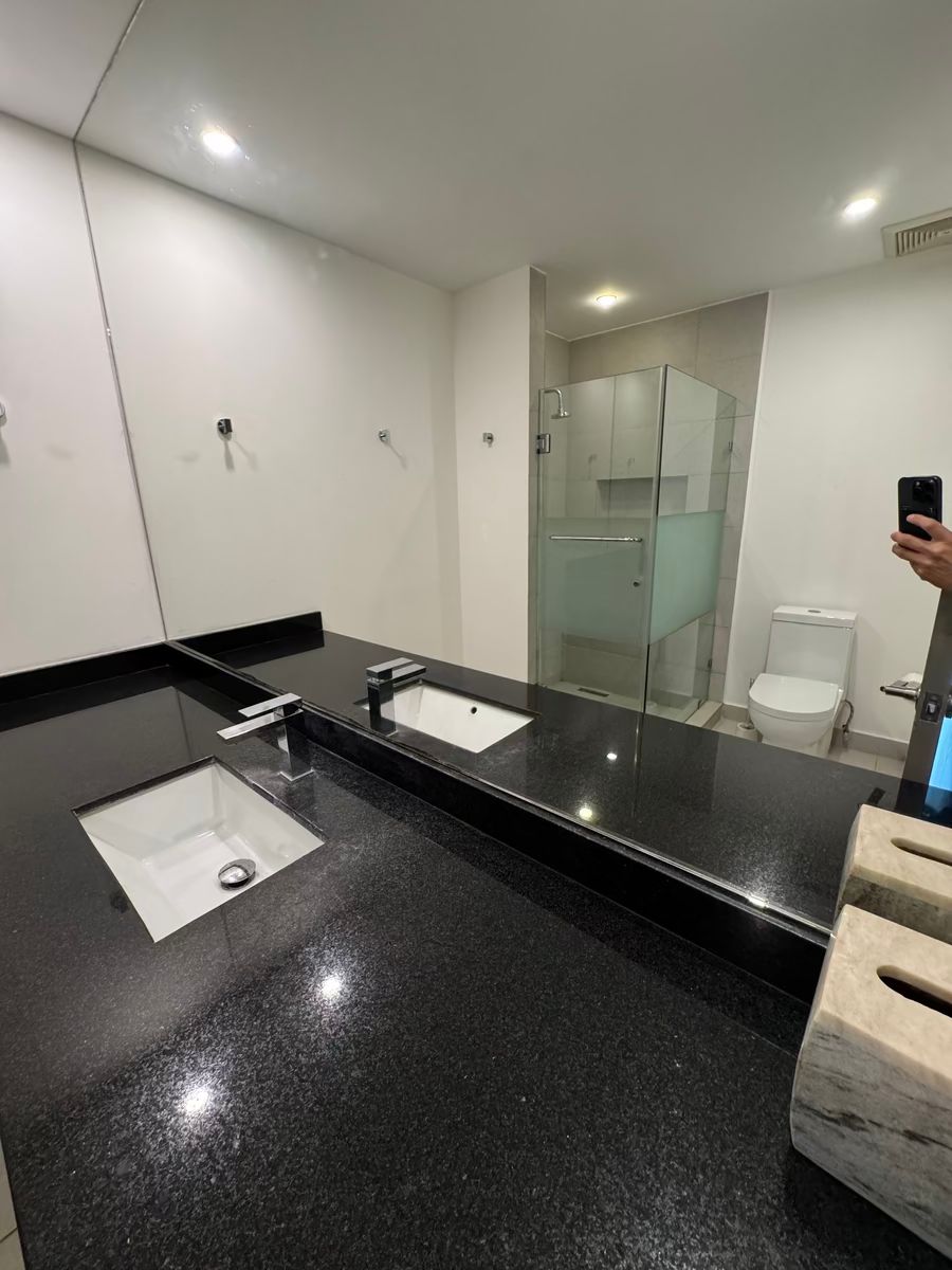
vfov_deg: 102.1
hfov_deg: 85.7
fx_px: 513
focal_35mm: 14
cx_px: 476
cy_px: 635
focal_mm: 2.22
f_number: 2.2
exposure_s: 1/60
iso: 320
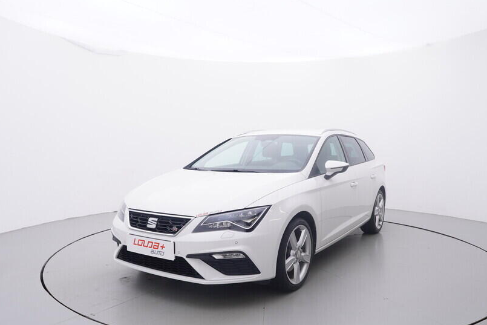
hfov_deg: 64.3
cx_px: 243
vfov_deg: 45.3
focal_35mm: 29
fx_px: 387
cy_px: 194
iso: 200
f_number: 5
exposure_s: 1/80
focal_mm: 15
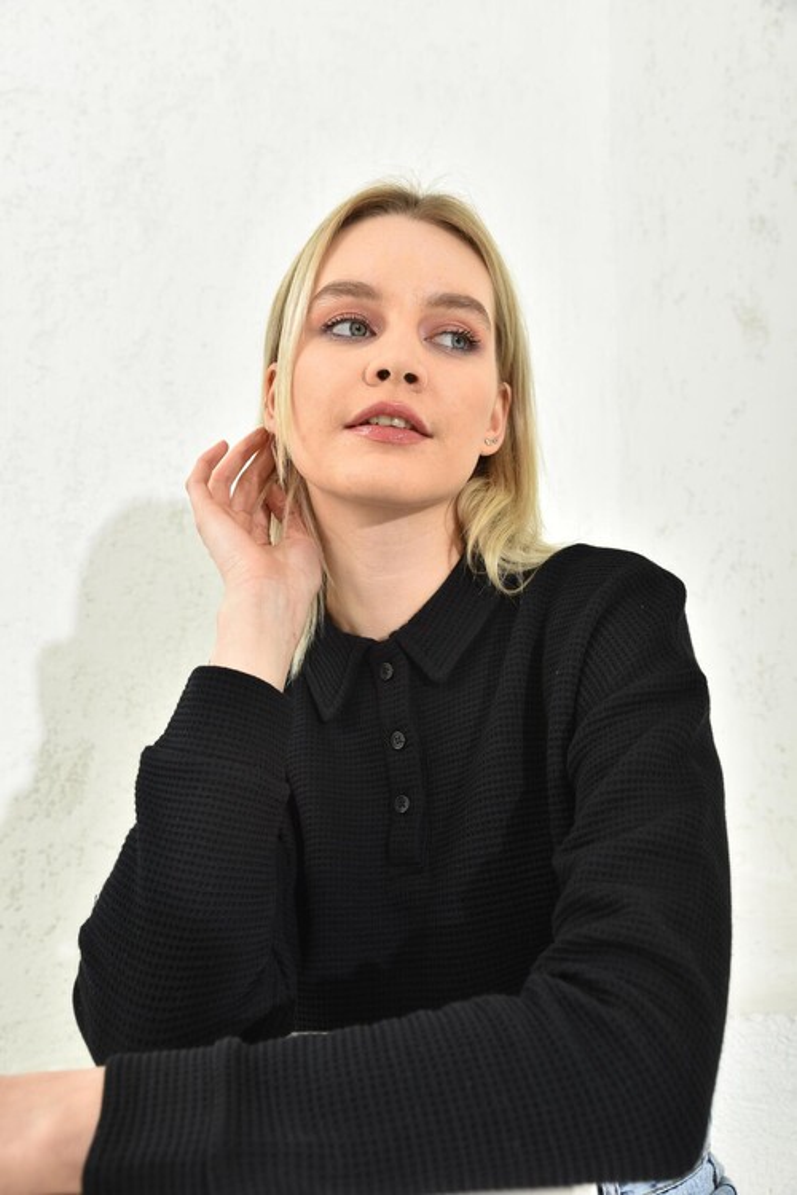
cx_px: 398
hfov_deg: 37.9
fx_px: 1162
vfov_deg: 54.4
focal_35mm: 35
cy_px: 598
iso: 100
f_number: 7.1
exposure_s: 1/160
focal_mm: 35
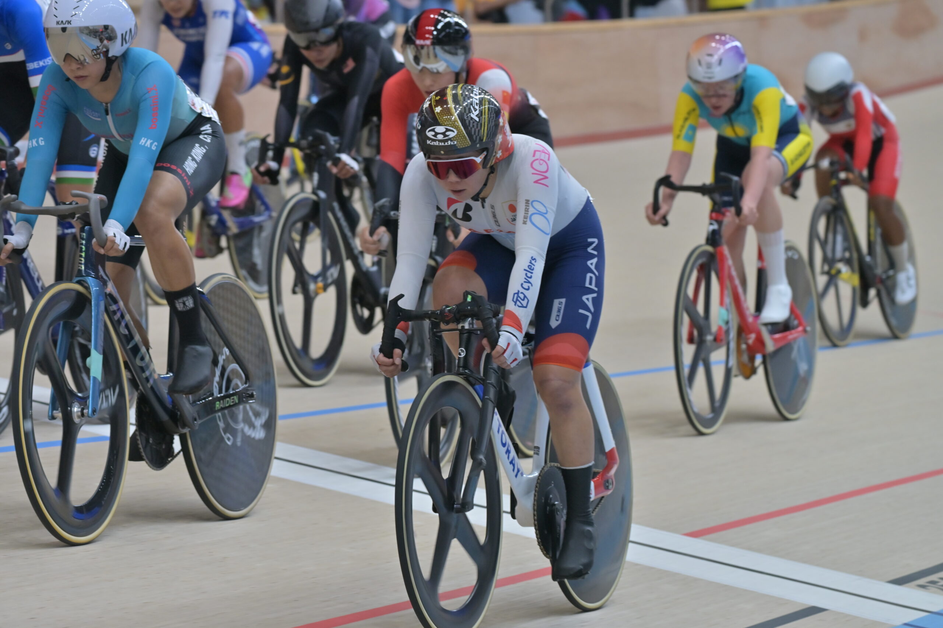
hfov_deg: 11.4
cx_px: 472
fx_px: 4715
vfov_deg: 7.6
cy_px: 314
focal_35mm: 180
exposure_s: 1/500
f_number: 6.3
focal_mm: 180
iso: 1250
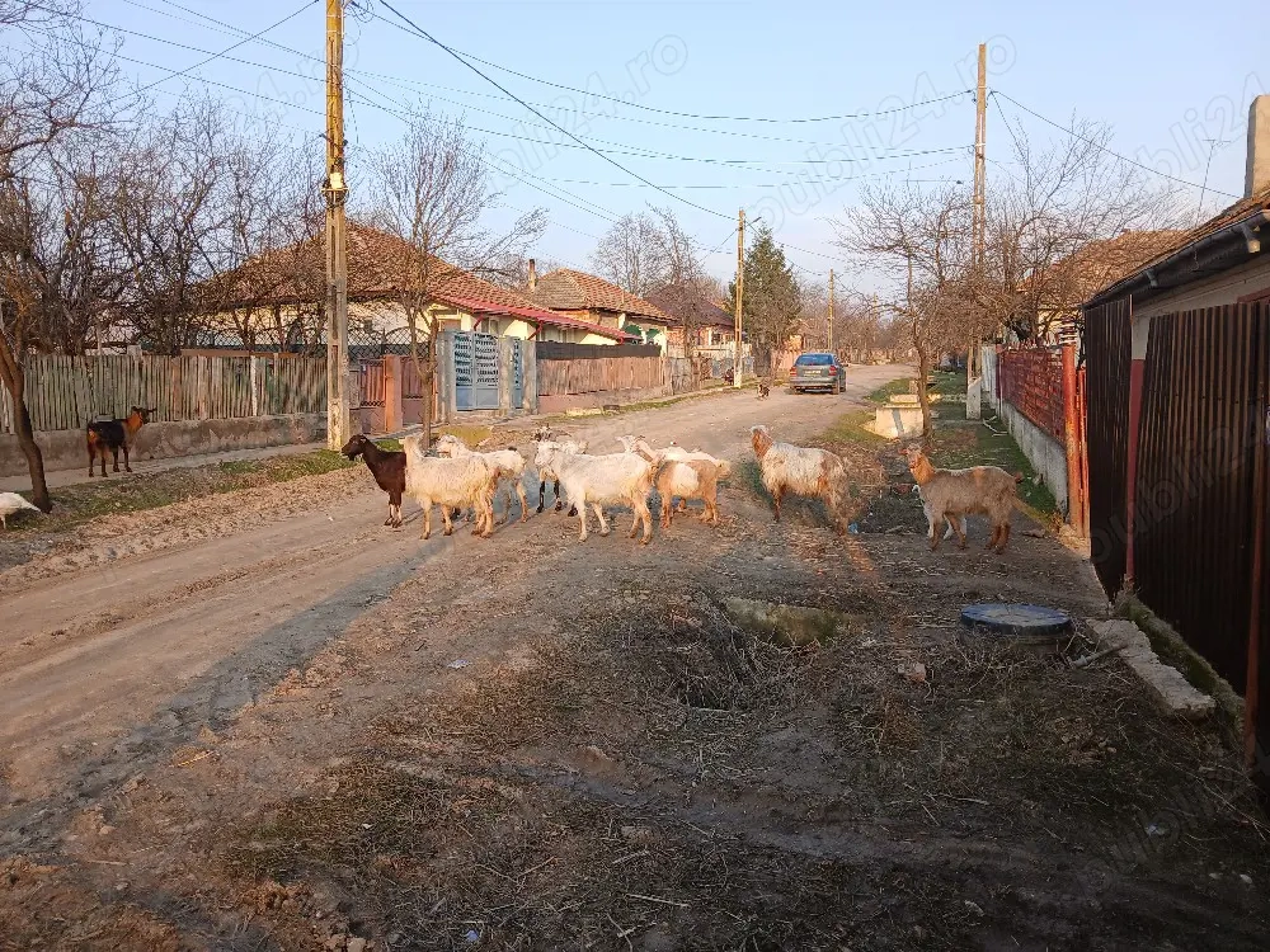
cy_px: 476
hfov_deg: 67.3
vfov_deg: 53.1
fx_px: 954
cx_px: 635
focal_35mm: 26
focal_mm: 3.98
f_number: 1.8
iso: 20
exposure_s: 1/141
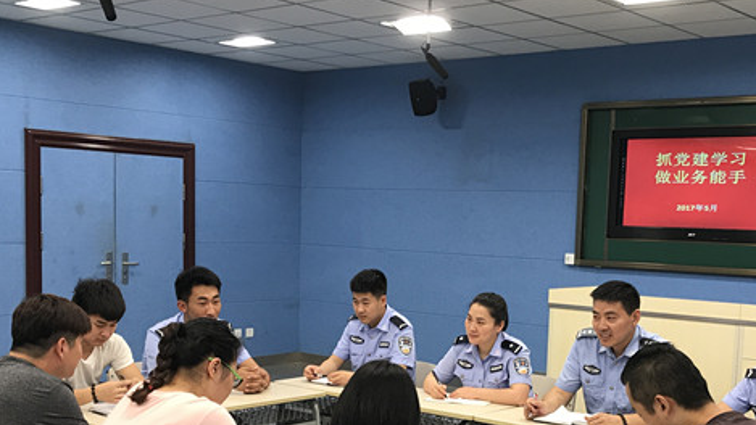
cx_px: 435
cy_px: 349
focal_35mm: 52
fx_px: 1043
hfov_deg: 39.8
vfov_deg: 22.7
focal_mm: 3.99
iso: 32
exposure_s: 1/50
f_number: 1.8
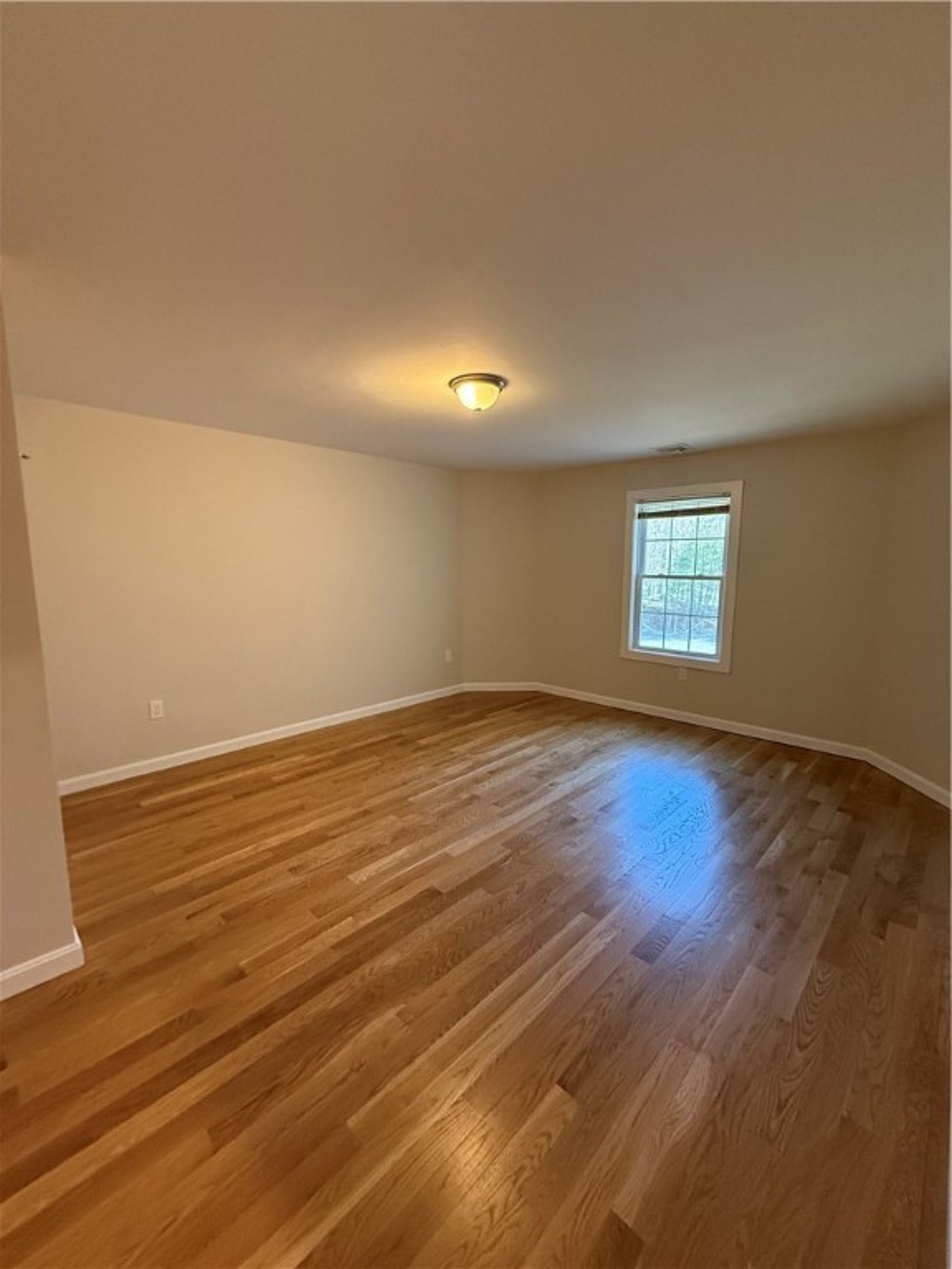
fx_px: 513
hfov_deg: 85.7
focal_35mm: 14
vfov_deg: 102.1
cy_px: 634
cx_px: 476
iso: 640
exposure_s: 1/120
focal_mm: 2.22
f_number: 2.2
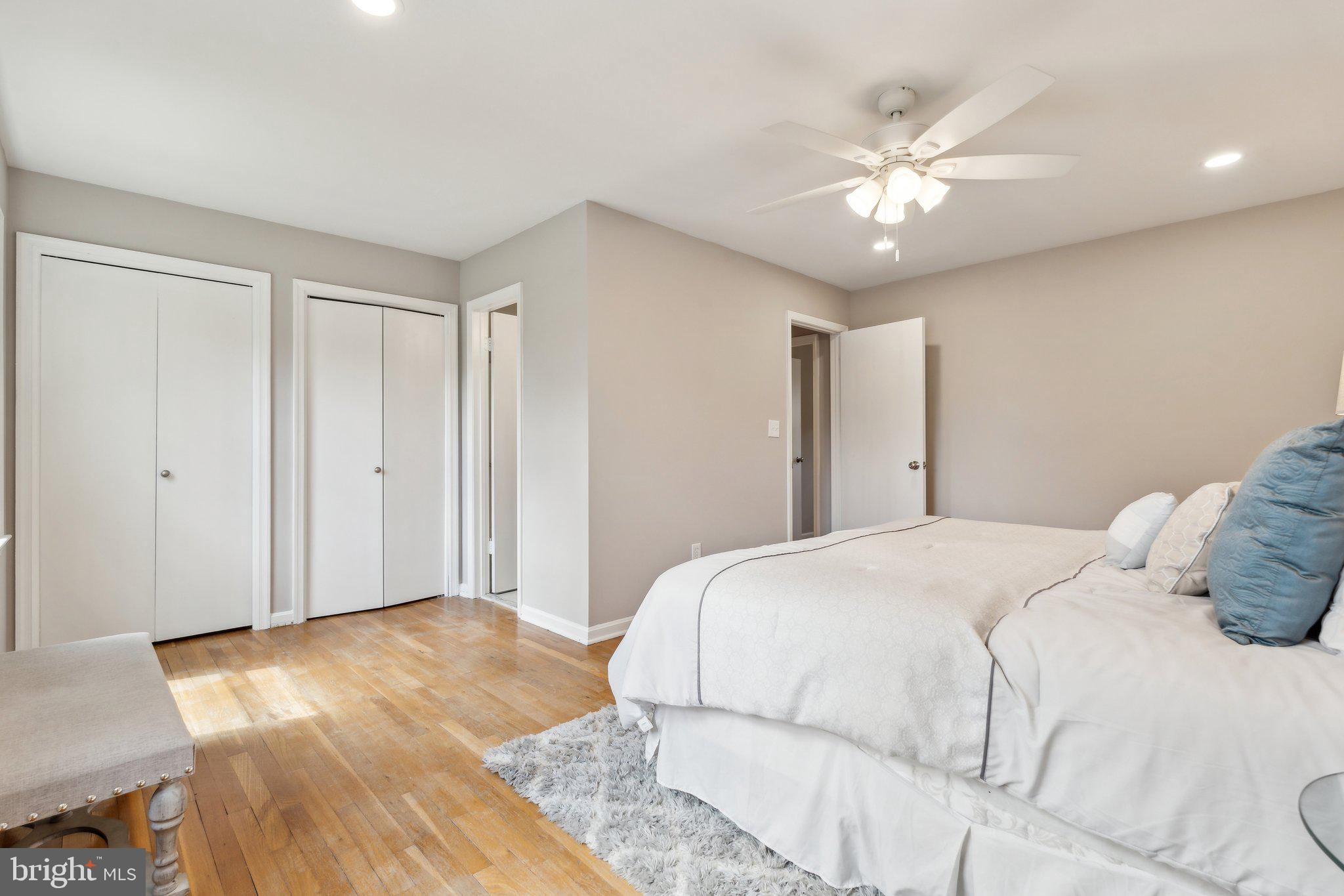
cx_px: 672
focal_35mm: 16
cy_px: 448
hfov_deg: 96.7
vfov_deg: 73.7
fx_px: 597
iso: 200
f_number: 8
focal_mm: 16
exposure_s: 1/15
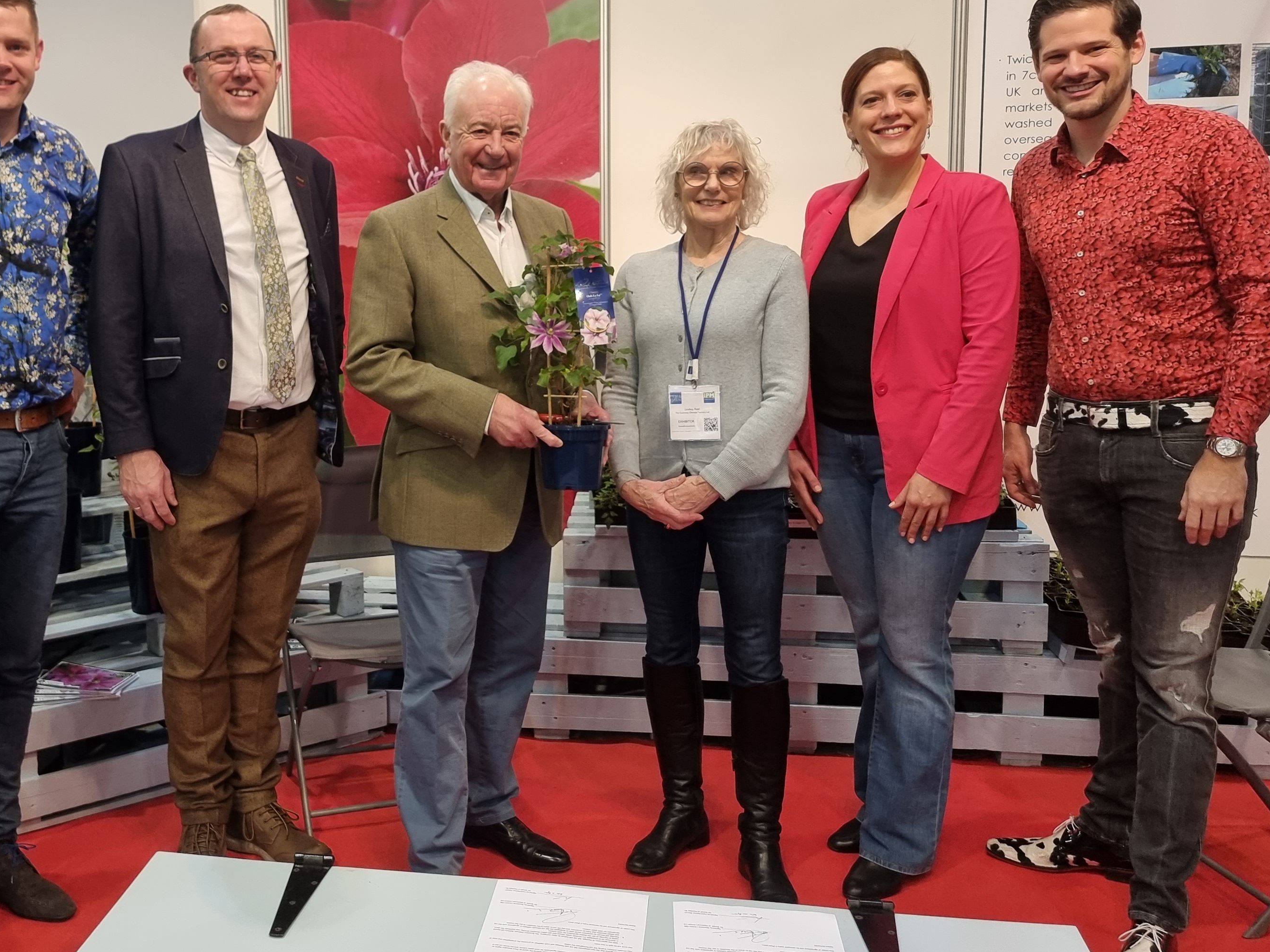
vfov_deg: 39.4
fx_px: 1321
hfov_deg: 50.3
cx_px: 410
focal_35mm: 36
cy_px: 371
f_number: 1.8
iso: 160
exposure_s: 1/100
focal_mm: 6.7
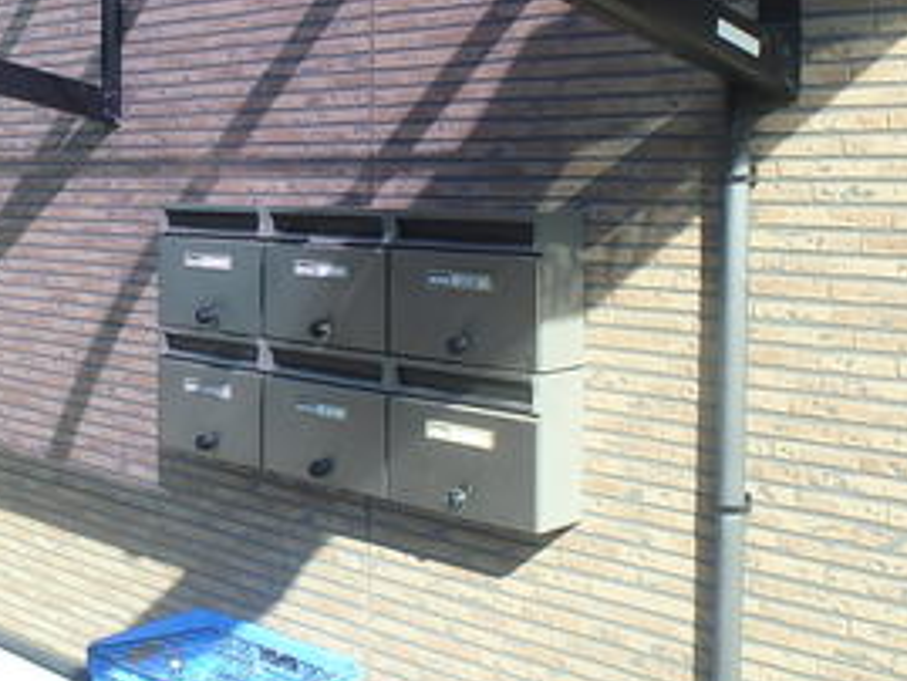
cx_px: 354
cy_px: 216
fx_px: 1311
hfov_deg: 38.0
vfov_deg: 28.9
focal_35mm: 50
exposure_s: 1/400
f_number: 3.5
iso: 125
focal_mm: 3.7
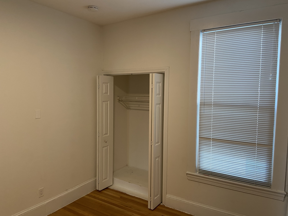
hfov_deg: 67.3
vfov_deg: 53.1
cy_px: 108
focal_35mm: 26
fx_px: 216
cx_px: 144
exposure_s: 1/60
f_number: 1.8
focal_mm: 4.25
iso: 100
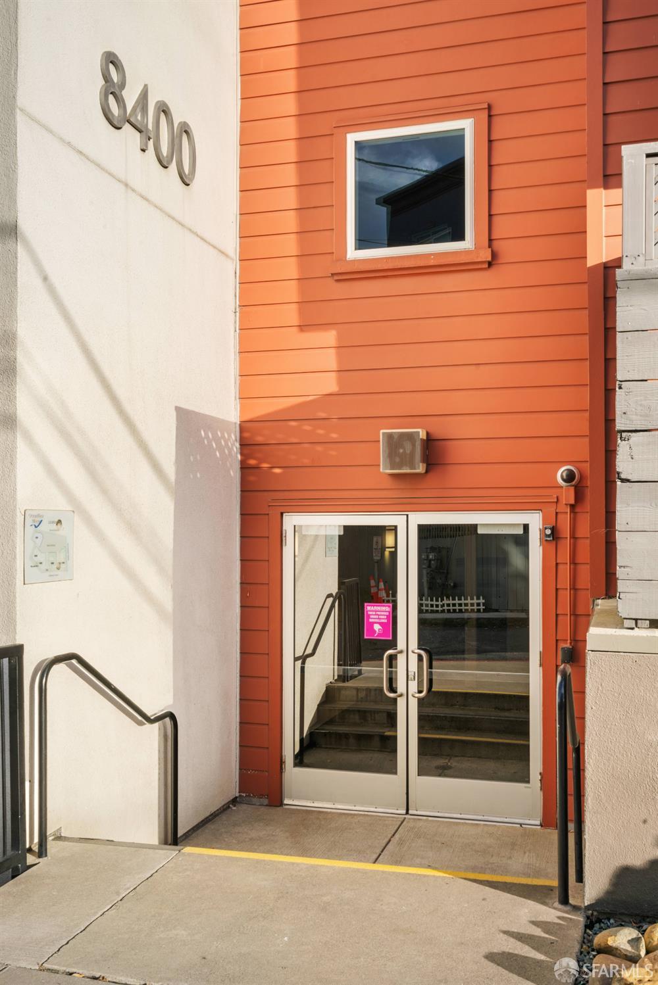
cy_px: 492
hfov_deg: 37.9
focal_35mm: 35
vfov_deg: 54.4
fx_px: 959
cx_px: 329
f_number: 16
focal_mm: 35
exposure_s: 1/80
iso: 200
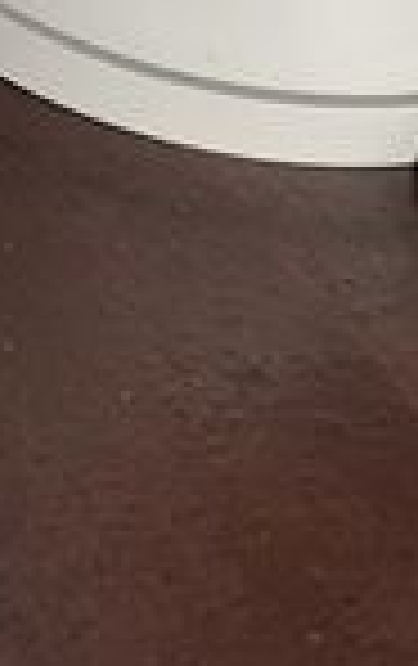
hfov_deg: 6.2
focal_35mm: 193
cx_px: -912
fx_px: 3504
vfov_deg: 9.2
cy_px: -1143
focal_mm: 3.6
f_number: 1.9
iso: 40
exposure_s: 1/143
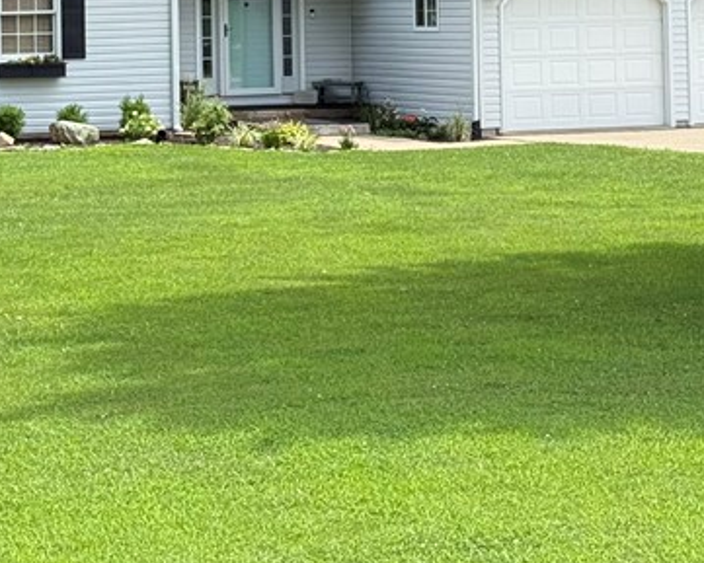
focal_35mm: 133
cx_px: 361
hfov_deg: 14.5
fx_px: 2772
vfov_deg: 11.4
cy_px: -125
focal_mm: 6.76
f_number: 1.78
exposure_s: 1/2208
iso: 80
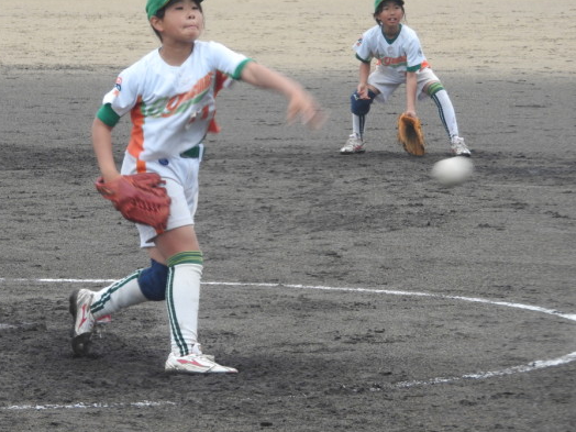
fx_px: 4759
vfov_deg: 5.2
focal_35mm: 286
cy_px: 189
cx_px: 247
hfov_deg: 6.9
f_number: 5.5
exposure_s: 1/125
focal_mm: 44.8
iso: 200
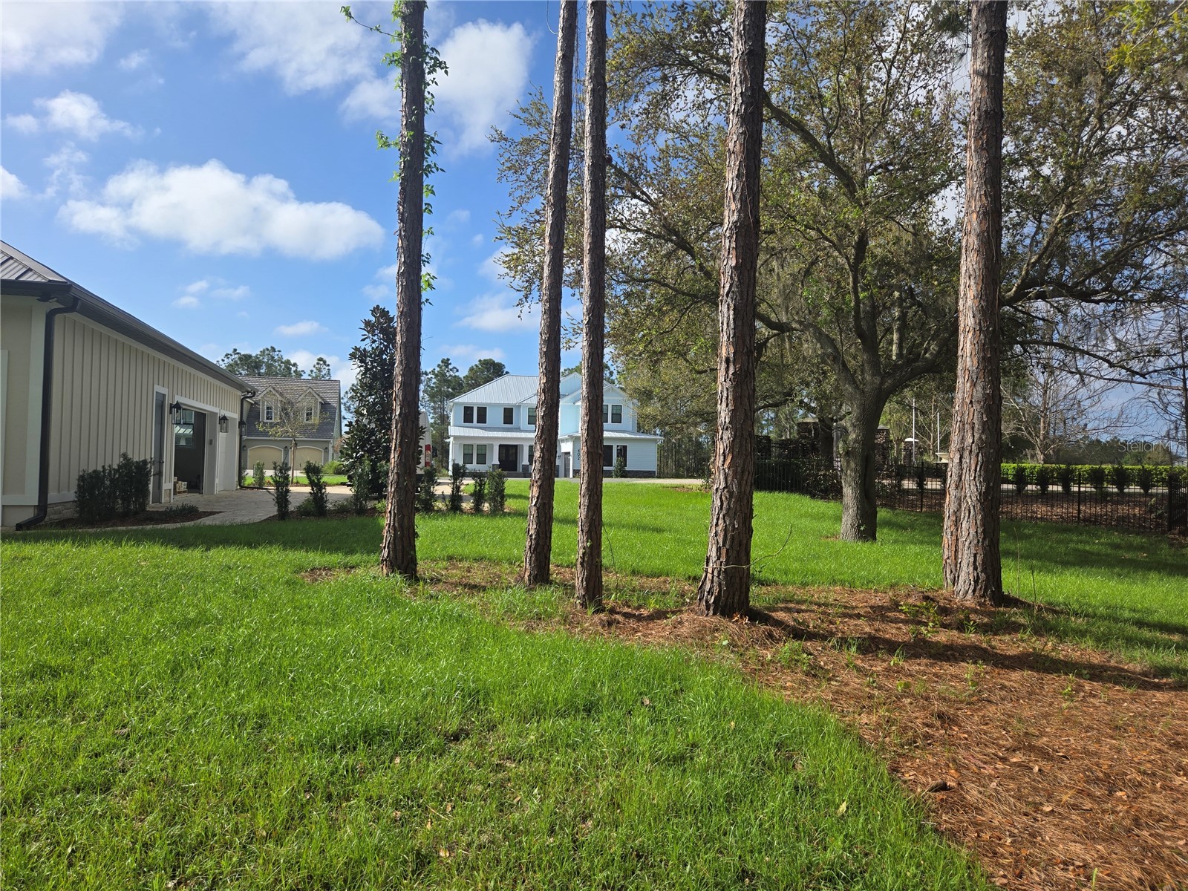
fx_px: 789
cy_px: 446
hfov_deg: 73.9
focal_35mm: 23
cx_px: 594
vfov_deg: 58.9
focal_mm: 5.4
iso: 40
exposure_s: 1/2921
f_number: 1.8
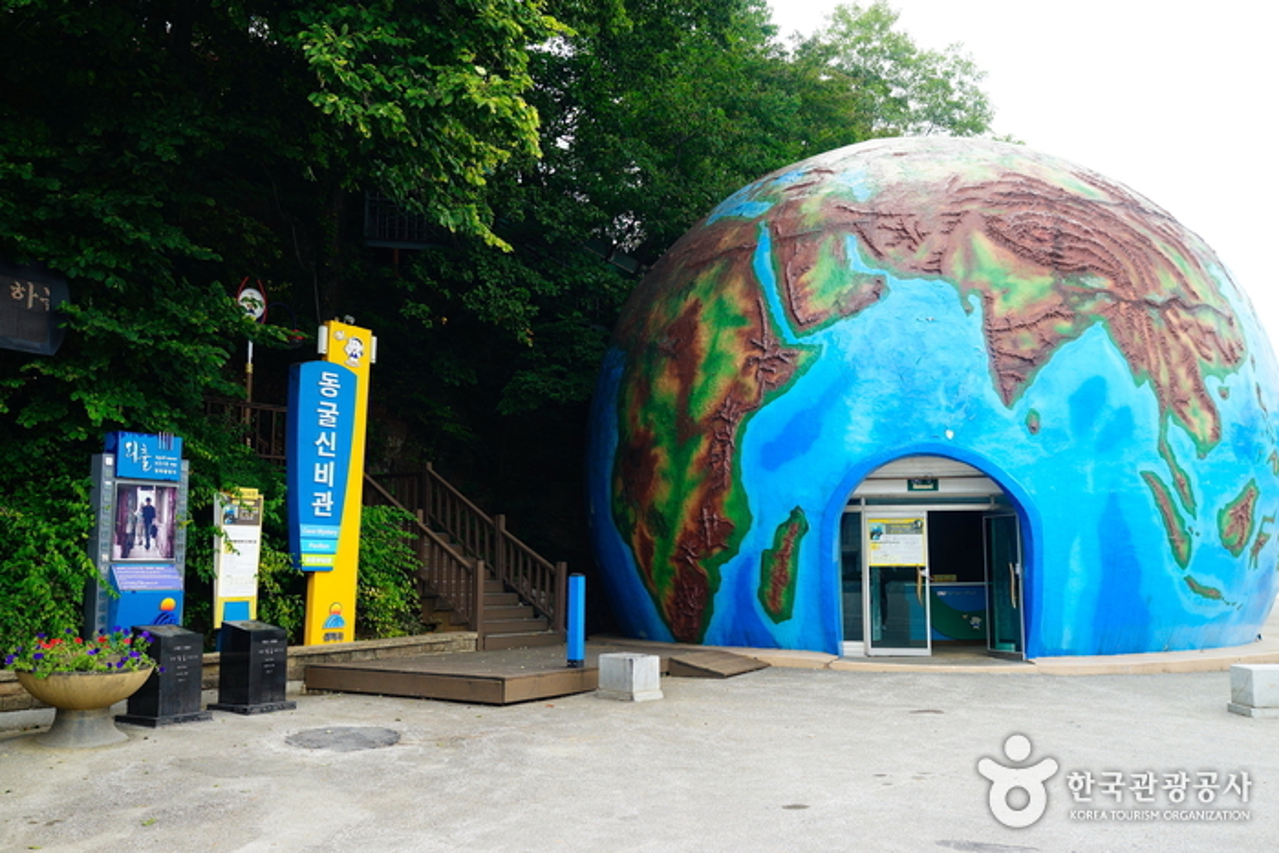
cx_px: 640
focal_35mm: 35
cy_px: 426
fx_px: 1243
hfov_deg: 54.4
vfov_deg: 37.9
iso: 400
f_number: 4
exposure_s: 1/250
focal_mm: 35
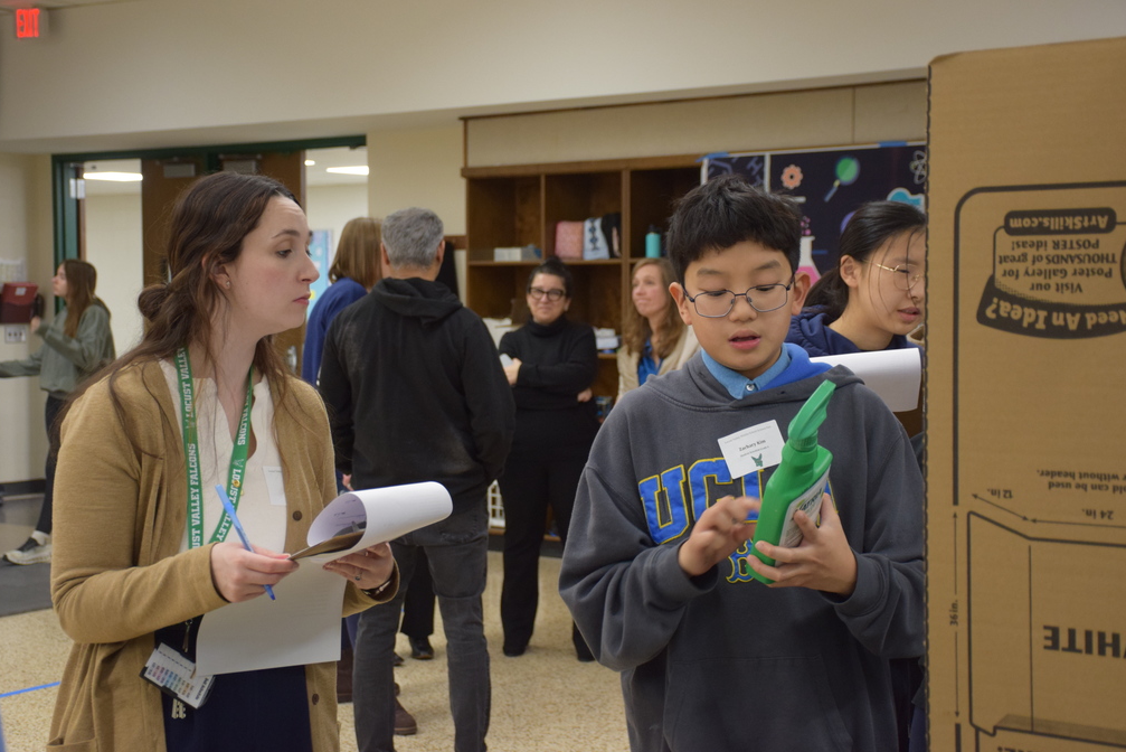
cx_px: 562
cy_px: 373
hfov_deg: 32.9
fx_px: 1908
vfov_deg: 22.3
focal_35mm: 61
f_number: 4.5
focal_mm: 40
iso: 1400
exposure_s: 1/60
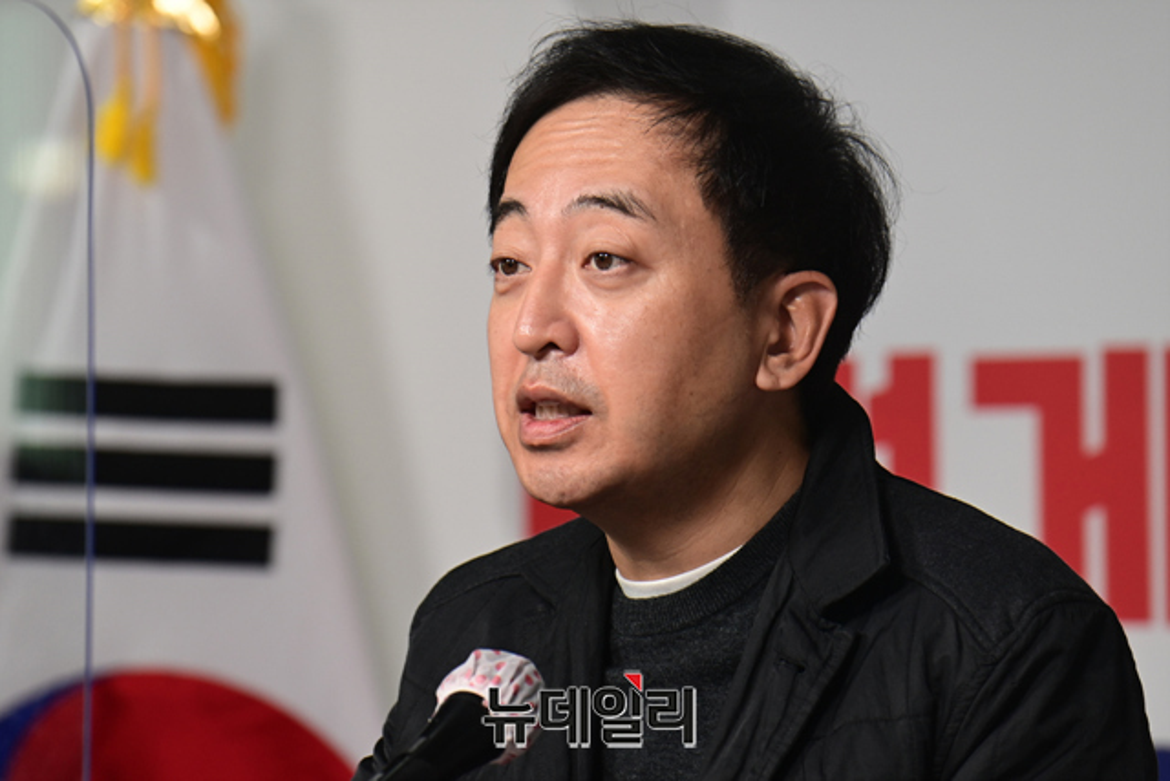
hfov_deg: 7.6
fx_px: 8776
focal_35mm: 270
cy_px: 390
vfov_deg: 5.1
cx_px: 585
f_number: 6.3
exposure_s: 1/200
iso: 1000
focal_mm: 270
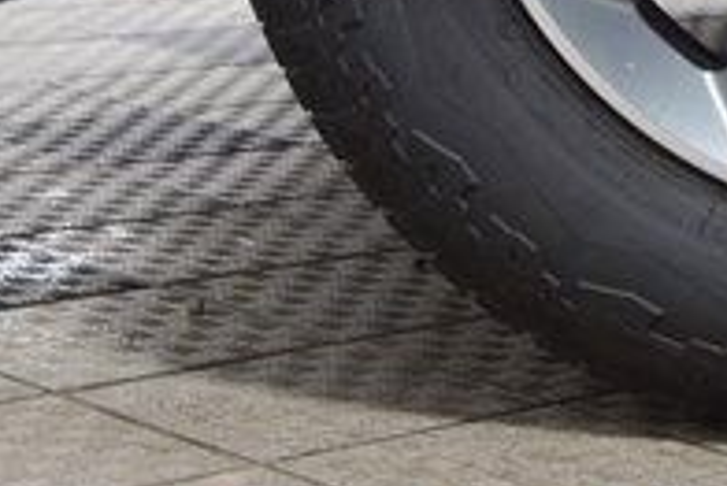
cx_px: 946
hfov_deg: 11.6
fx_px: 3469
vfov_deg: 7.8
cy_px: -273
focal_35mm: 172
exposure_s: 1/15
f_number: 6.3
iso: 720
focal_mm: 35
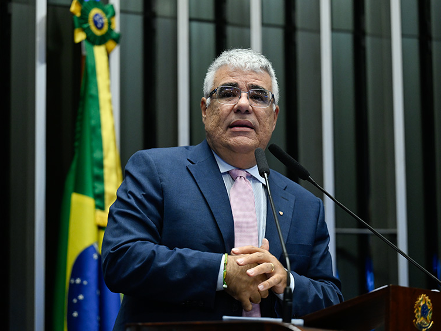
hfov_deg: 14.4
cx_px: 223
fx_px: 1746
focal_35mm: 137
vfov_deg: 10.8
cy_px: 165
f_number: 2.8
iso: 2500
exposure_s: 1/160
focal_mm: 125
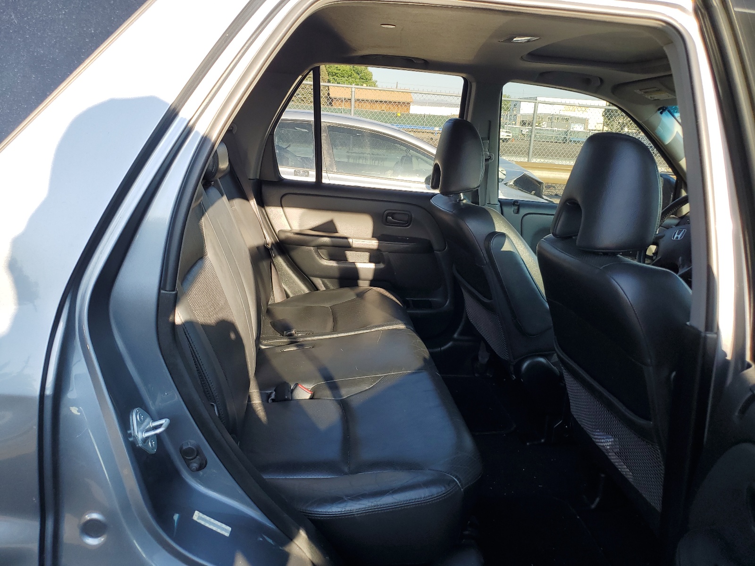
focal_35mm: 26
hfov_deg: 67.3
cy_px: 283
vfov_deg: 53.1
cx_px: 378
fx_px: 567
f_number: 1.5
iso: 50
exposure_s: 1/333
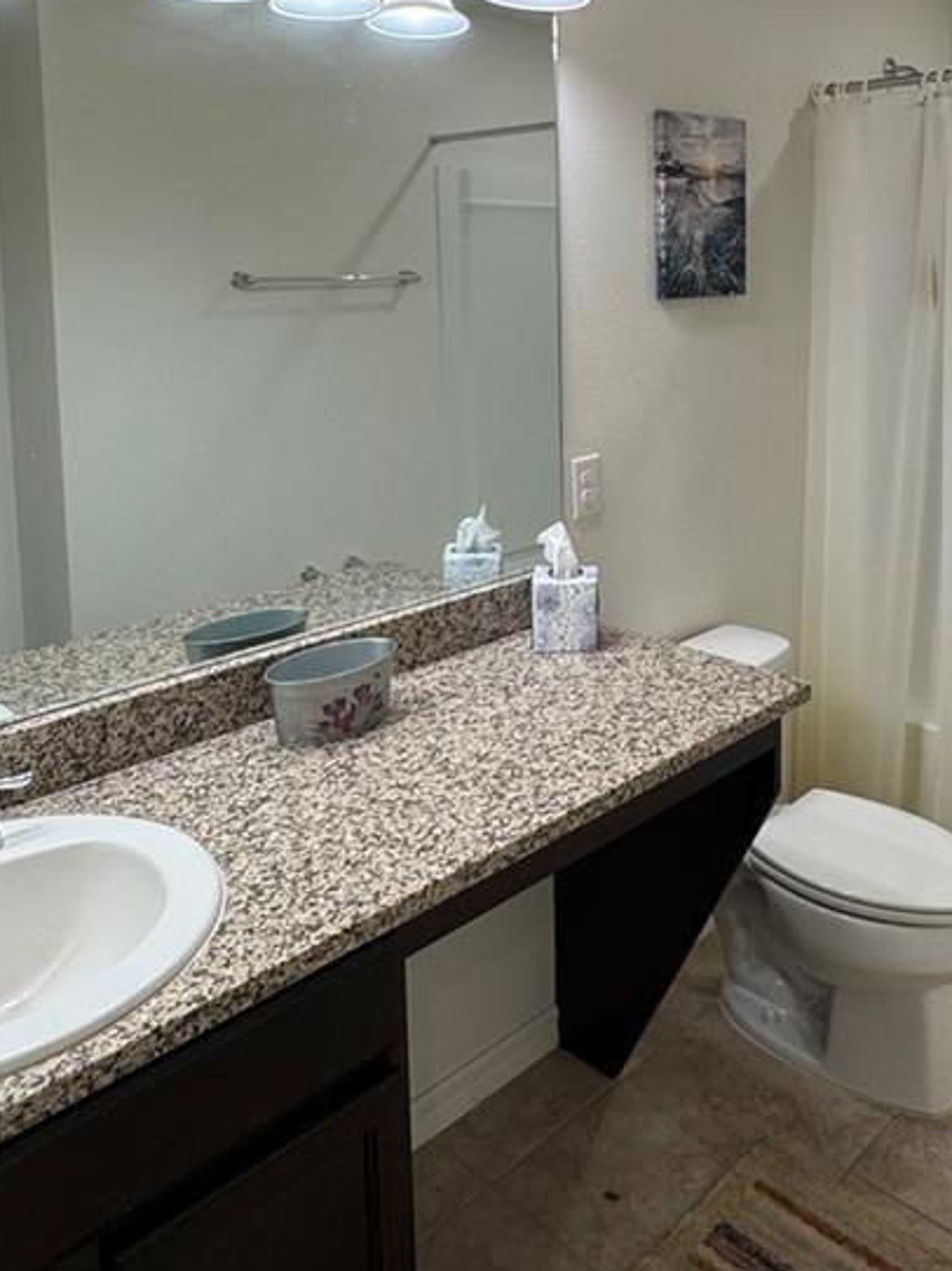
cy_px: 366
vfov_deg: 56.3
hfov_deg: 45.1
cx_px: 591
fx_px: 1138
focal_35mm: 31
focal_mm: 2.22
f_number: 2.2
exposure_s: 1/120
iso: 125
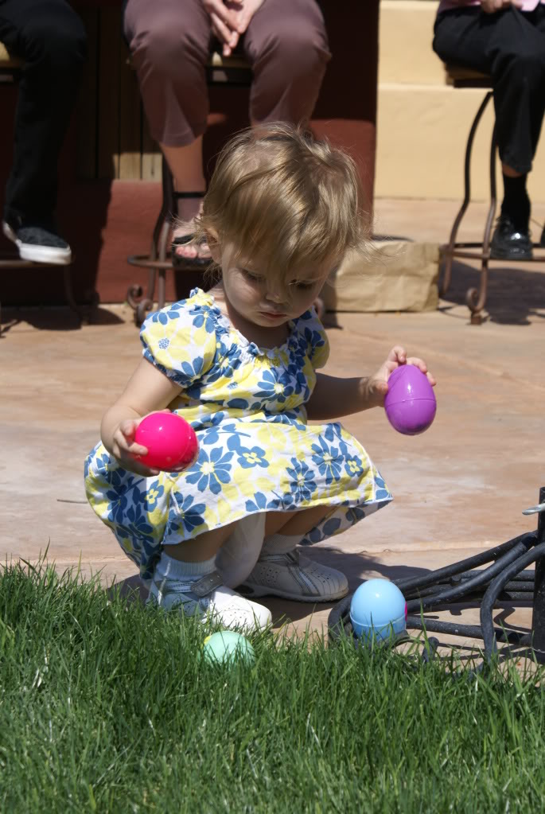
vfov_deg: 22.6
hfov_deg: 15.2
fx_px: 2037
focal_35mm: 90
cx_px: 272
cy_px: 407
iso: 100
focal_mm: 60
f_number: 9
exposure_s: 1/320
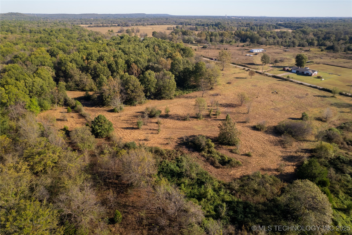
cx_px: 176
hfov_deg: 78.6
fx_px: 215
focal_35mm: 22
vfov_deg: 57.2
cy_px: 118
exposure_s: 1/200
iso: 100
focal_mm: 8.38
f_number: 2.8
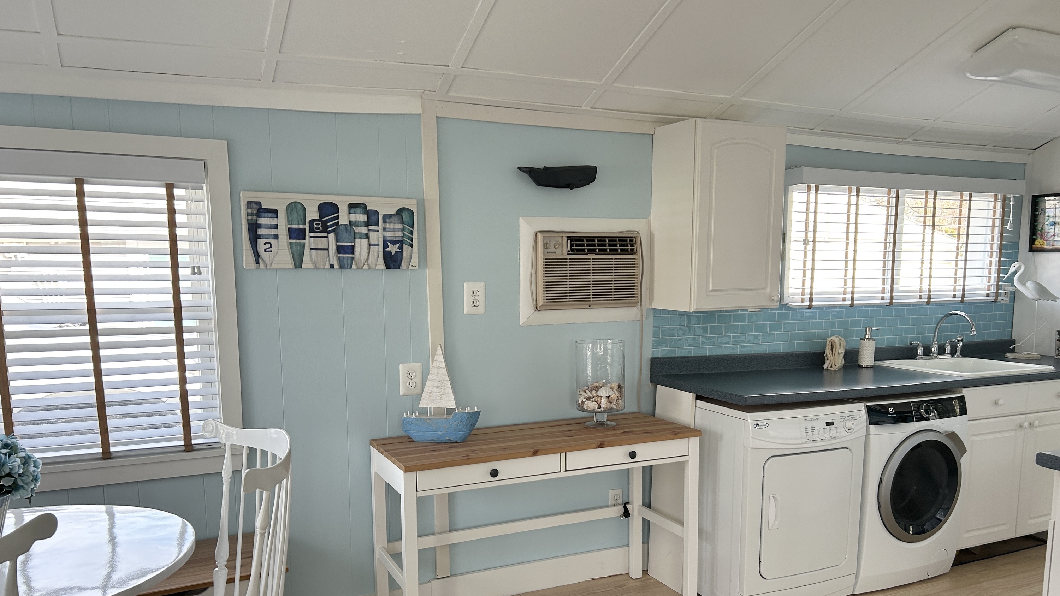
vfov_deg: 39.9
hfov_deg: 66.1
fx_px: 815
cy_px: 374
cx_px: 541
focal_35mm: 29
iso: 100
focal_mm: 5.7
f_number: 1.5
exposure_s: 1/121
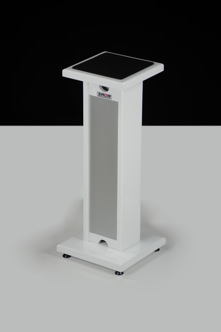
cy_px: 166
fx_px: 1245
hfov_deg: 10.1
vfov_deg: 15.2
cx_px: 110
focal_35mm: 135
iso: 200
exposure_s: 1/125
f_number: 4.5
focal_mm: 135
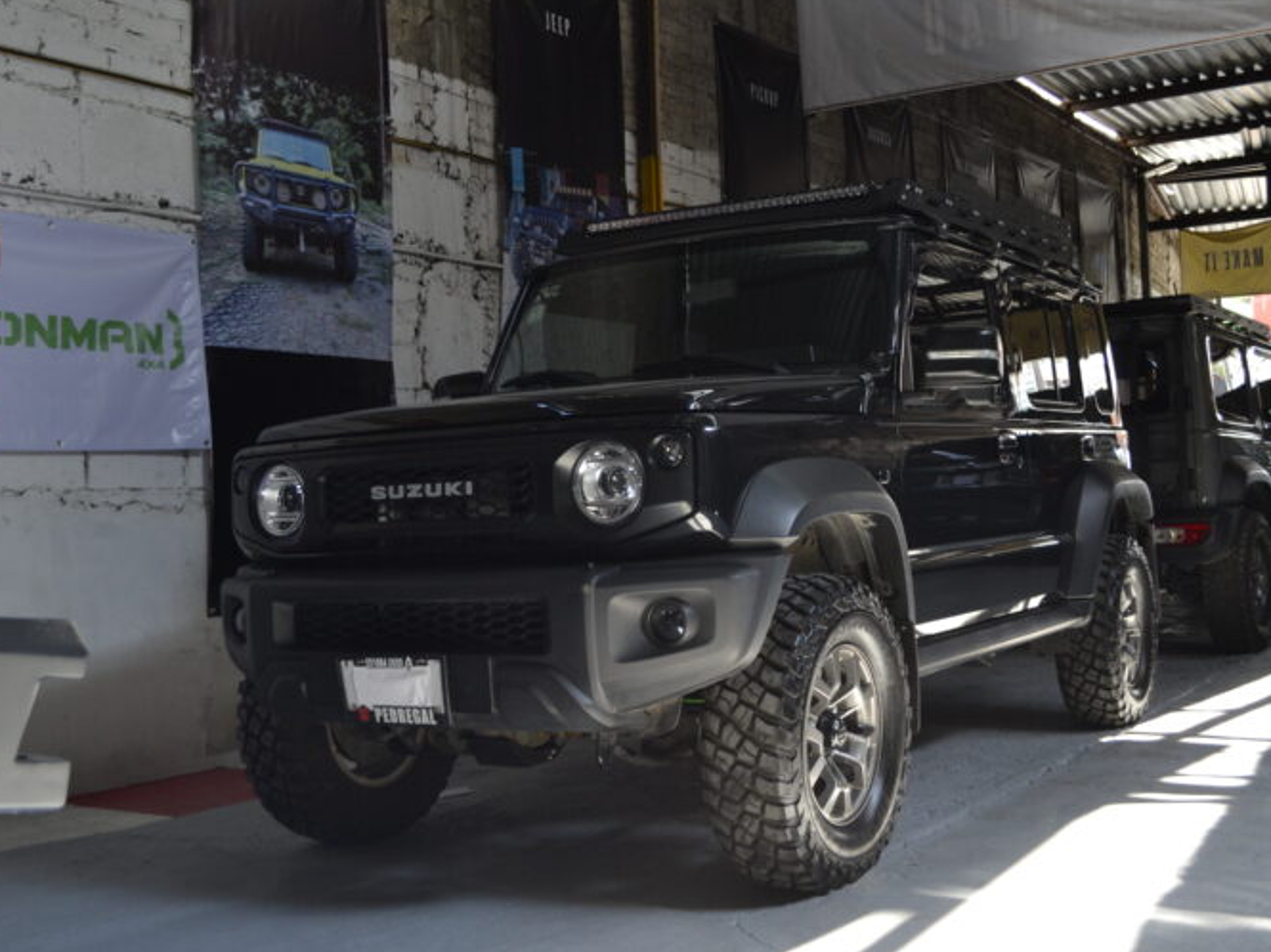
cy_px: 484
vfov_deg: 35.9
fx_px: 1468
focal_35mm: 40
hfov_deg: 46.7
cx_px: 705
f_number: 5
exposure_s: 1/100
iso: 400
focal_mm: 24
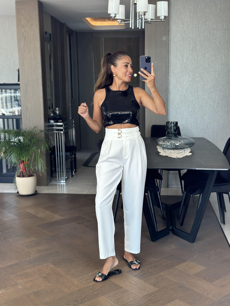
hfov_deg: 30.3
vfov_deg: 39.7
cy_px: 153
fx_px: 425
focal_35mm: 48
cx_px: 115
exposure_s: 1/138
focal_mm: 6.86
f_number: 1.78
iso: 125
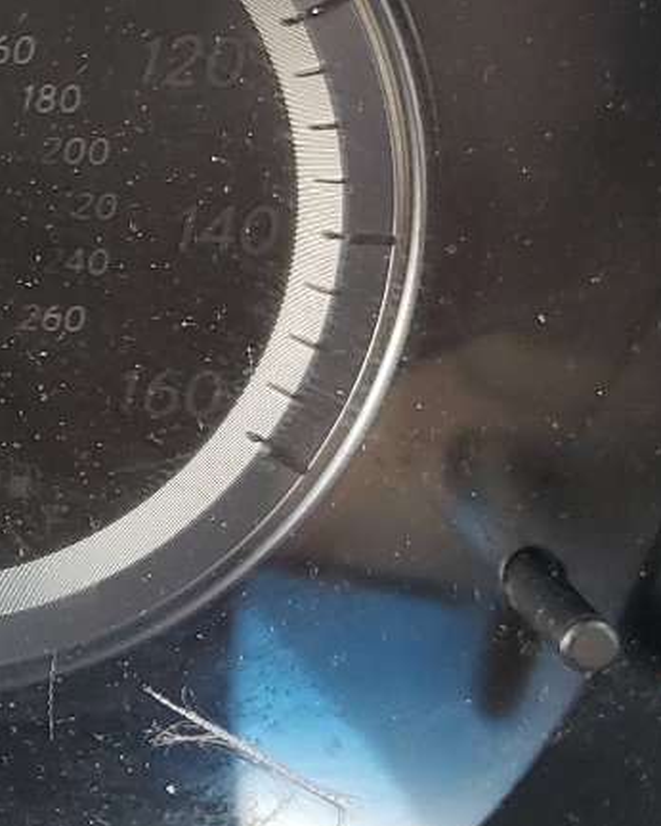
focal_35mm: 94
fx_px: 2297
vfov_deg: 20.3
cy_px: 258
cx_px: -476
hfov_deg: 14.6
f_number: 1.5
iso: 55
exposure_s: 1/60.2
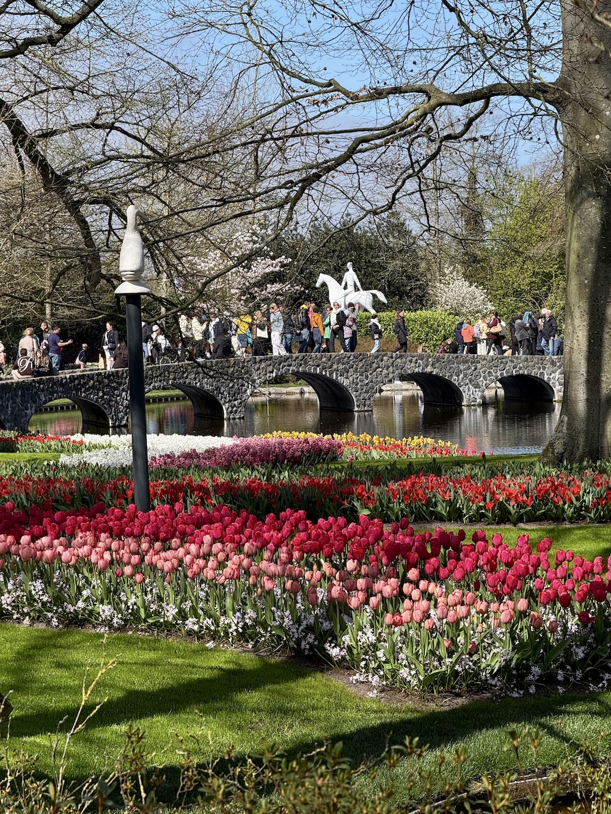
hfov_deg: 12.3
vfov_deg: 16.4
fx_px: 2824
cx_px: 306
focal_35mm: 120
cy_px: 407
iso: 50
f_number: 2.8
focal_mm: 15.66
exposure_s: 1/736
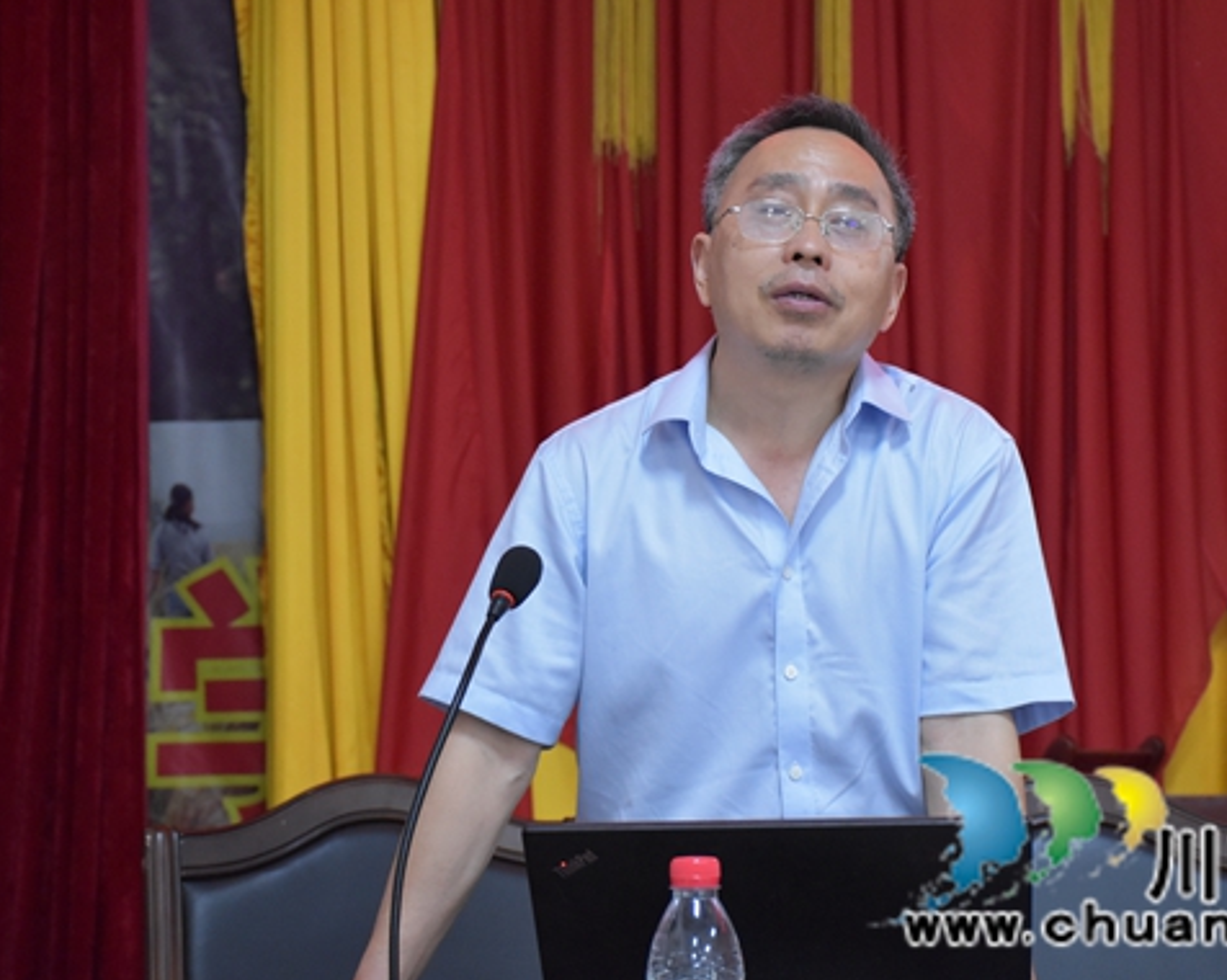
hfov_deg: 26.4
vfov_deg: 21.2
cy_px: 463
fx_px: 2612
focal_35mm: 72
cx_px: 737
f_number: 4.2
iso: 2500
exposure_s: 1/60
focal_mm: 38
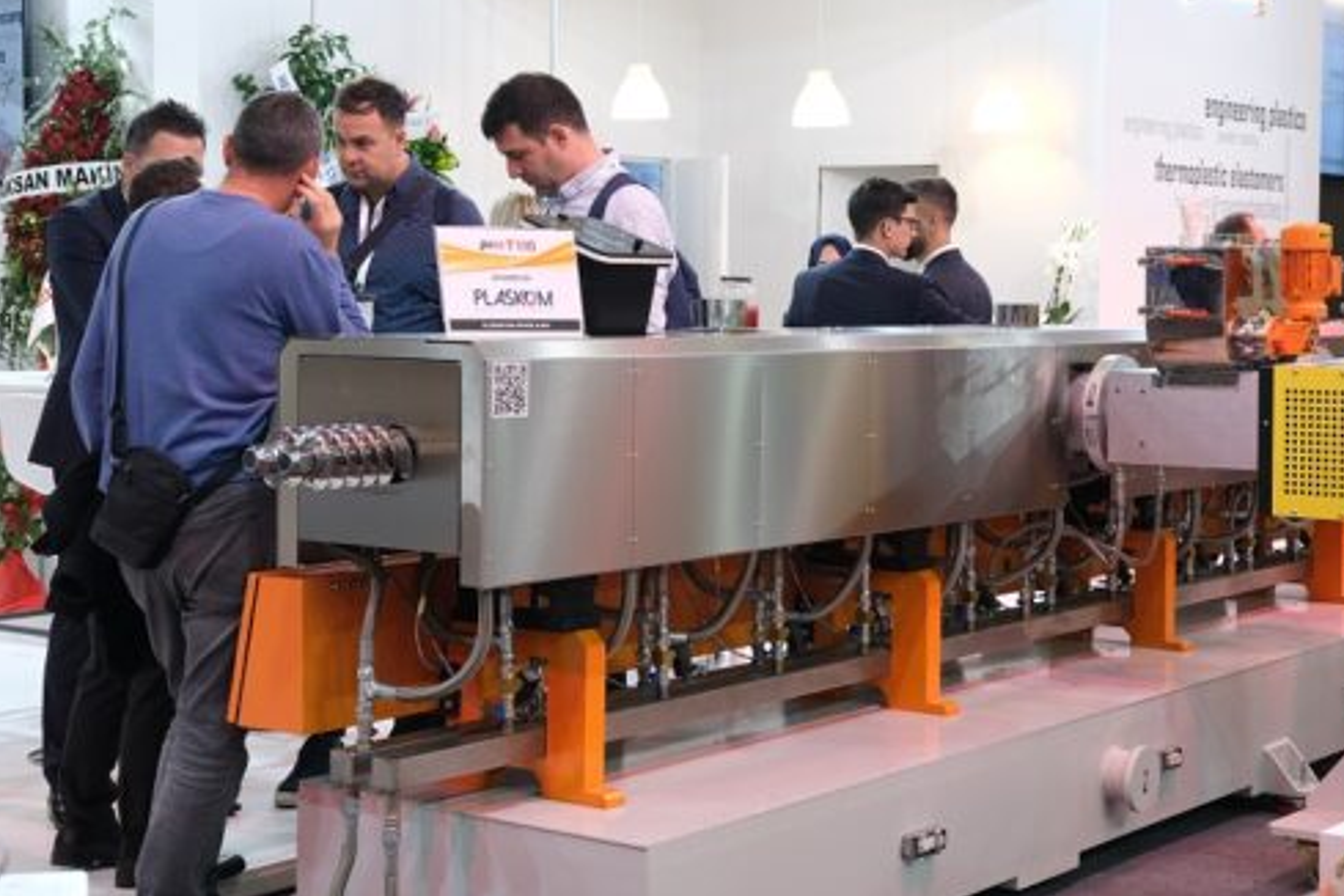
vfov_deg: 21.9
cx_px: 732
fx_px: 2314
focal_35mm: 62
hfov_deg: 32.4
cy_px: 390
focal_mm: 31.1
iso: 1000
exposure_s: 1/125
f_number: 4
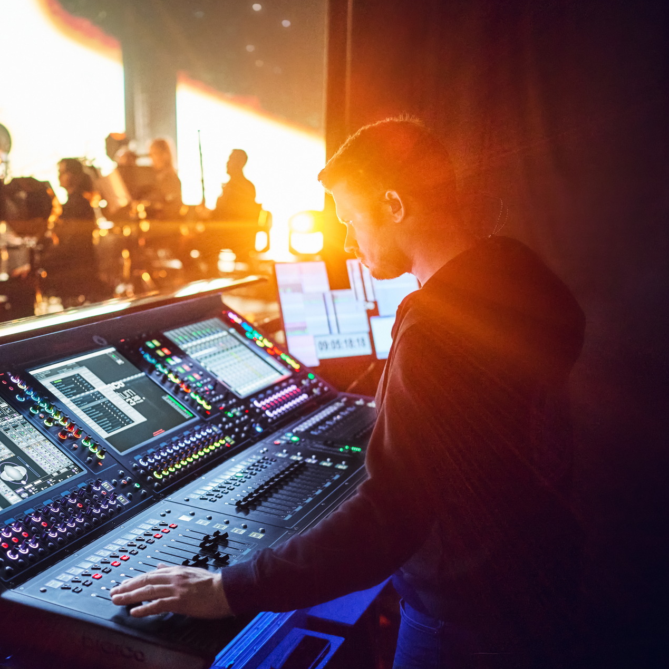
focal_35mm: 45
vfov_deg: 37.6
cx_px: 193
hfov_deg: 36.9
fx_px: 984
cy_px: 334
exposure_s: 1/250
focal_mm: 35
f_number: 1.8
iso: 6400
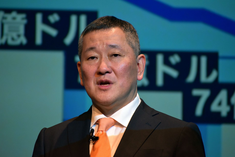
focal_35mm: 360
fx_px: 2350
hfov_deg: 5.7
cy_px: 78
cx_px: 118
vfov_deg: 3.8
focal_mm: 240
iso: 1250
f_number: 6
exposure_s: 1/125
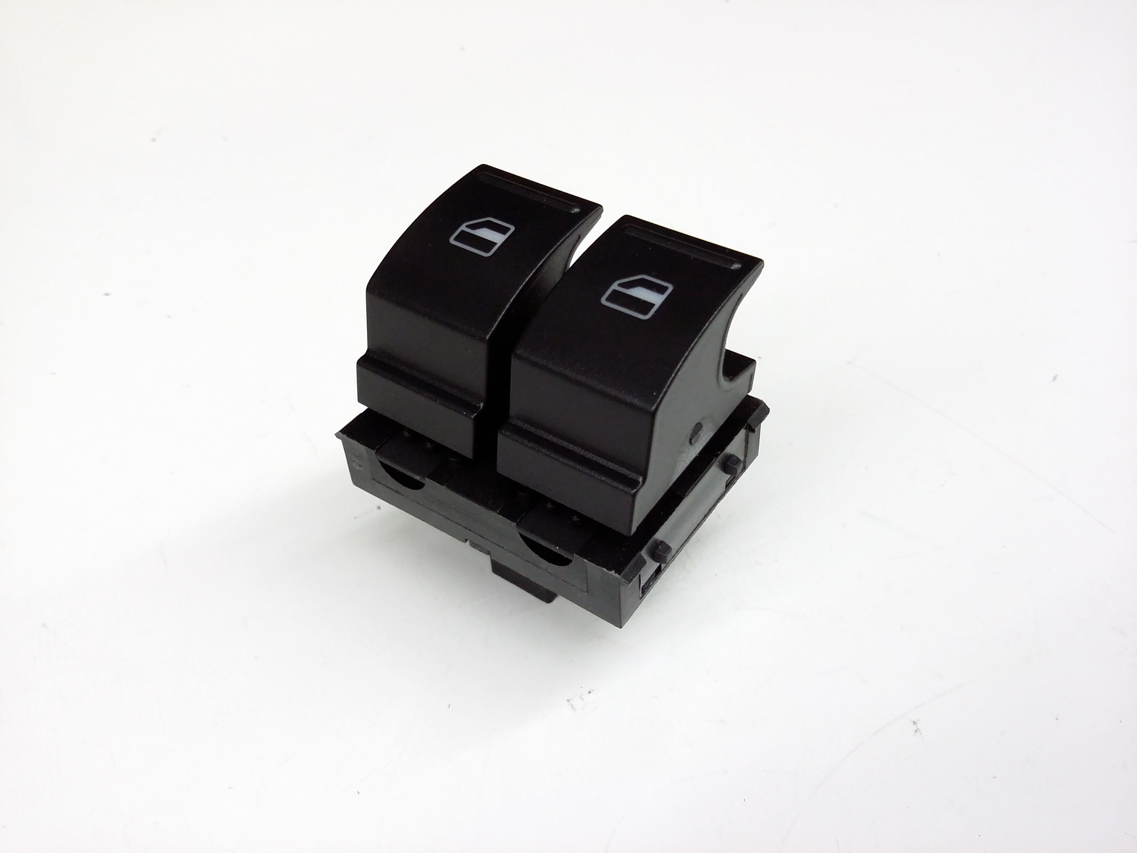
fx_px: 1051
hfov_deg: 56.8
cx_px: 568
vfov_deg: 44.2
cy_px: 426
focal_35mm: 32
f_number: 2.4
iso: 200
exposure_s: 1/15
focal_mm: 3.4
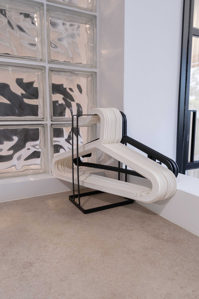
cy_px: 150
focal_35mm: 27
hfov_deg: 47.9
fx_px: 224
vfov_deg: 67.4
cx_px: 100
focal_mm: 18
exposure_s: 1/15
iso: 1000
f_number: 5.6
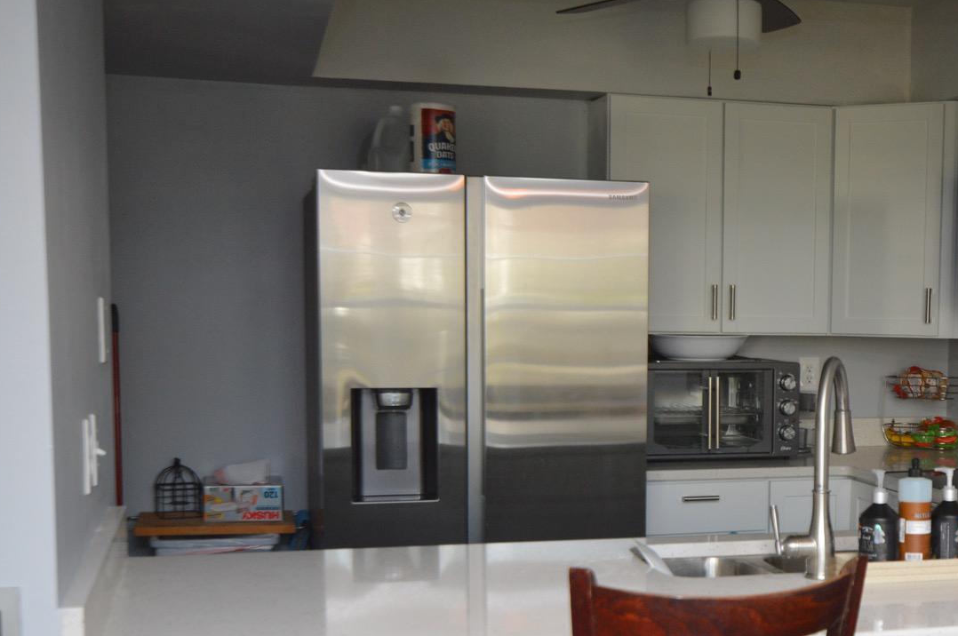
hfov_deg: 34.1
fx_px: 1515
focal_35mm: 57
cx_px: 754
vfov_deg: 23.5
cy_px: 460
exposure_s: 1/60
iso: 400
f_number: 4
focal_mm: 20
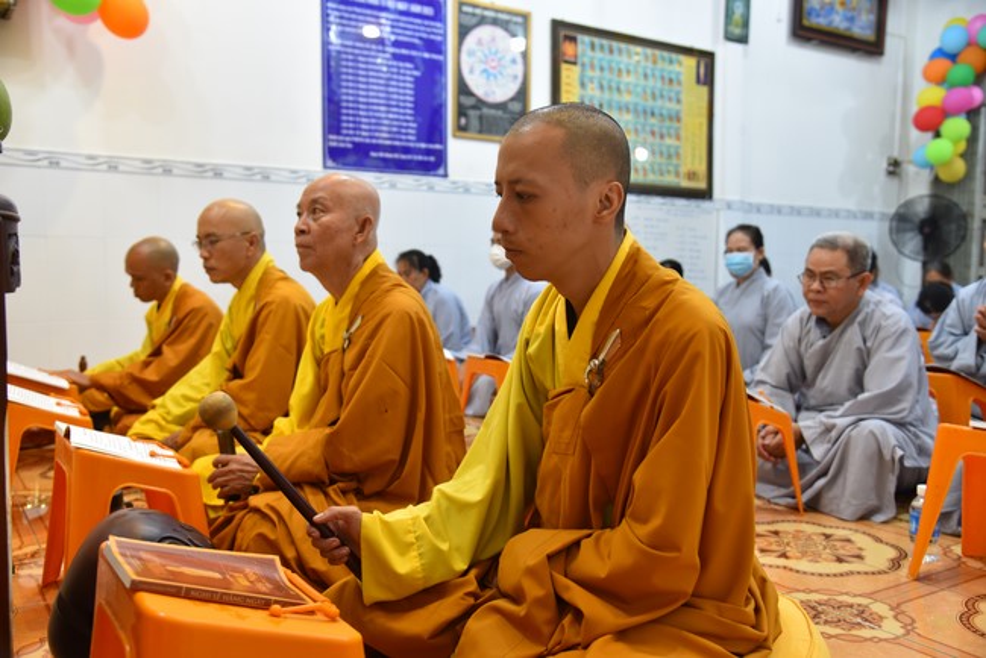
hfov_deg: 58.7
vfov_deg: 41.2
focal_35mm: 32
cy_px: 329
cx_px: 493
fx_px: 877
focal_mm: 32
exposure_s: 1/60
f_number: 4
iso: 720
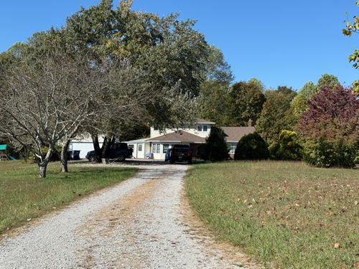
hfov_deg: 39.7
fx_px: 498
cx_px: 180
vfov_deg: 30.3
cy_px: 134
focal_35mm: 48
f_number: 1.78
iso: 80
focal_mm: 6.76
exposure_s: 1/4878
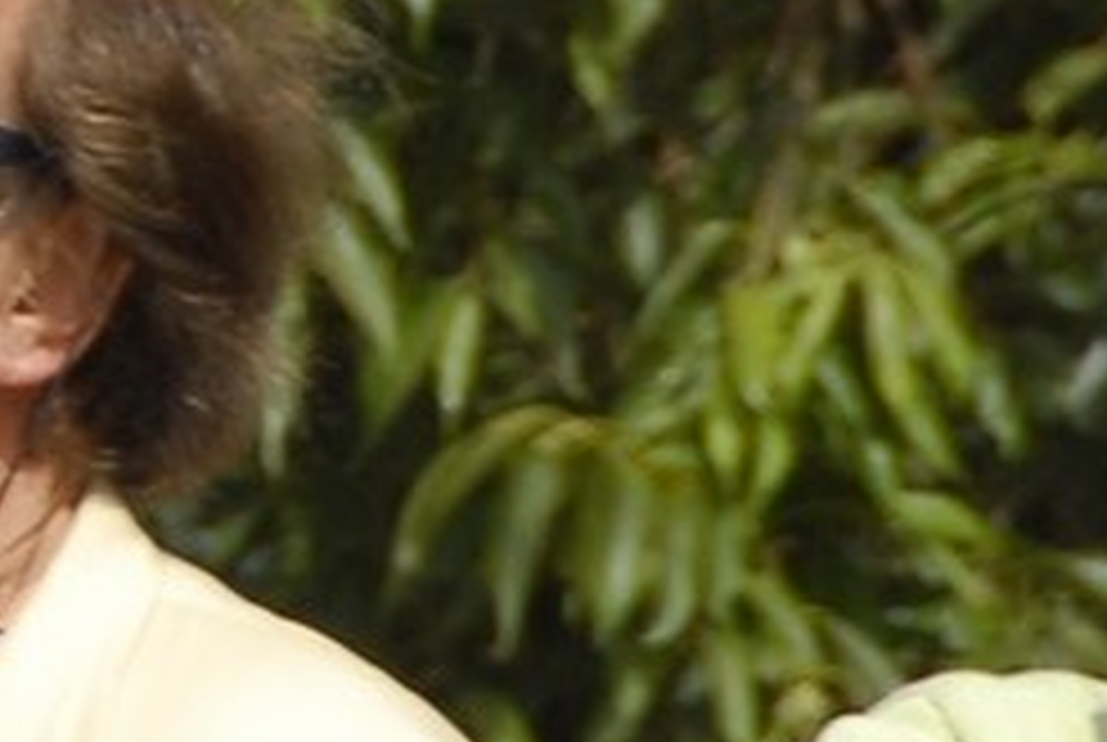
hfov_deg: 0.9
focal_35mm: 2357
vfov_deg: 0.6
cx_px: -342
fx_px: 72608
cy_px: 54
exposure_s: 1/400
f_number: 8
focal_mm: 200
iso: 200
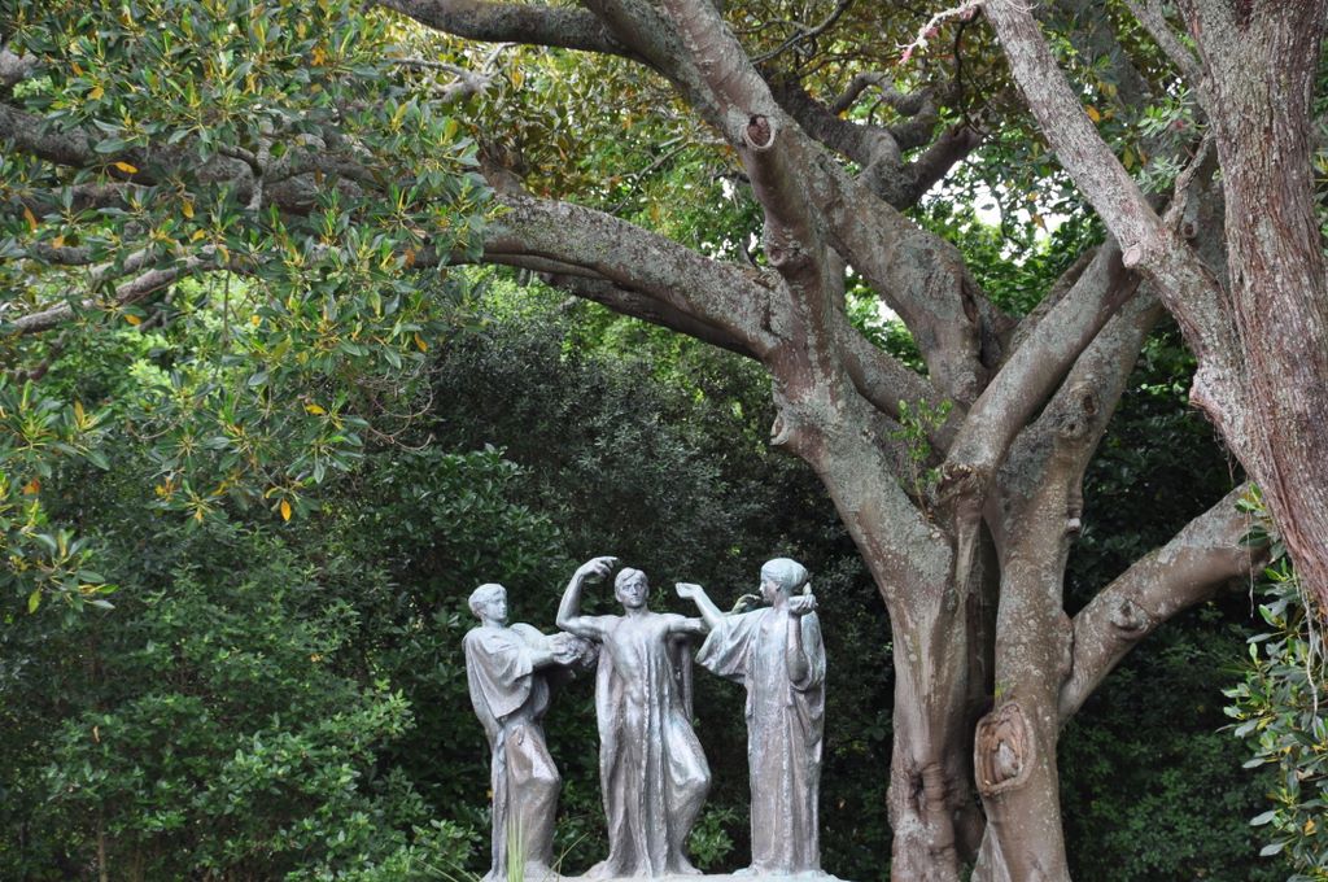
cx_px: 664
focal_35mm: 158
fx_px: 5803
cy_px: 441
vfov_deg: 8.7
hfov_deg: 13.1
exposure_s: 1/60
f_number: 8
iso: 320
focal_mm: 105
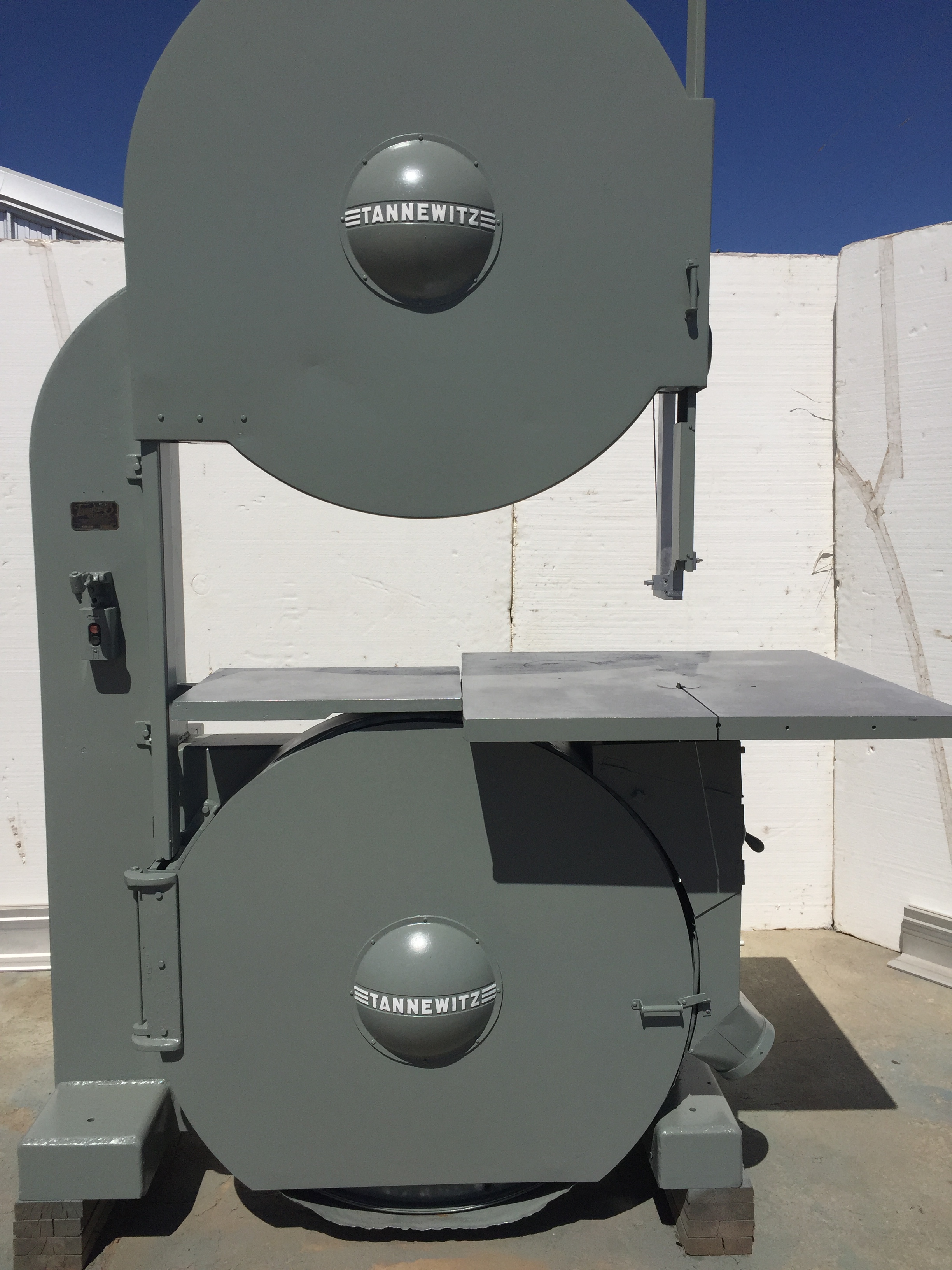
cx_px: 476
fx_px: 1063
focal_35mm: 29
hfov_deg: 48.2
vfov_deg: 61.7
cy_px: 635
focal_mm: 4.15
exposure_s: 1/9901
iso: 32
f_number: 2.2
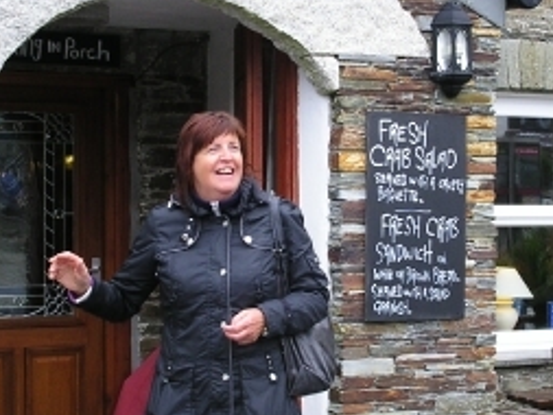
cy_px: 226
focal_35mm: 90
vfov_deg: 16.4
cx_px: 269
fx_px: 1438
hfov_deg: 21.8
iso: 100
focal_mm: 7.8
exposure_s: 1/60
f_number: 4
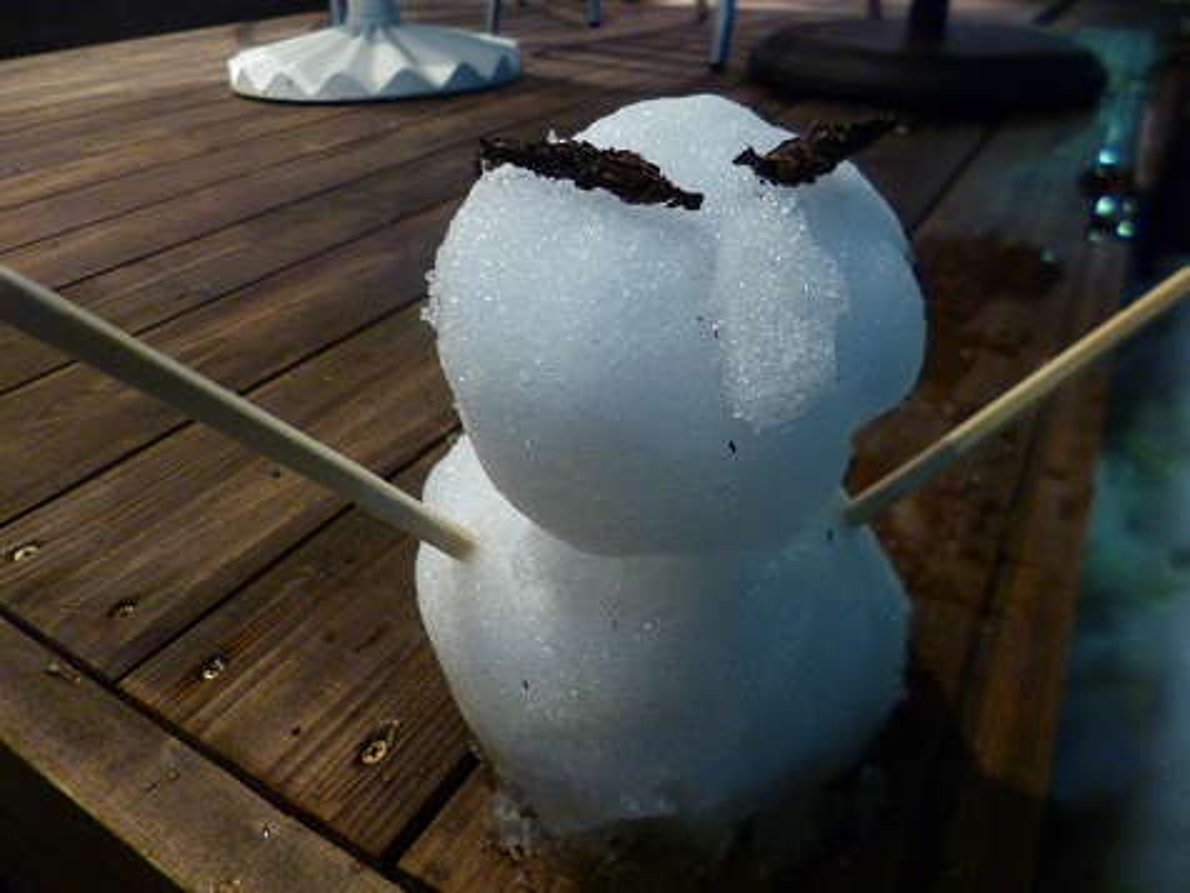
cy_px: 446
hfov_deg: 71.6
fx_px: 825
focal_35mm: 24
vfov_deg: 56.8
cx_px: 595
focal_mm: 4.3
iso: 400
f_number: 2.5
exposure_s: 1/30
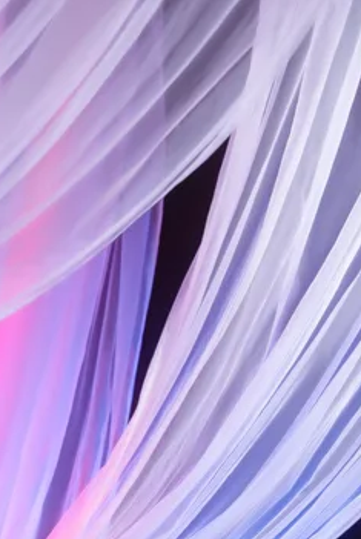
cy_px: 1104
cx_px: -265
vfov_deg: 13.6
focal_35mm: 127
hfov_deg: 10.3
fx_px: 1905
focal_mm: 31
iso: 100
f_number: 4
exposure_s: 1/200
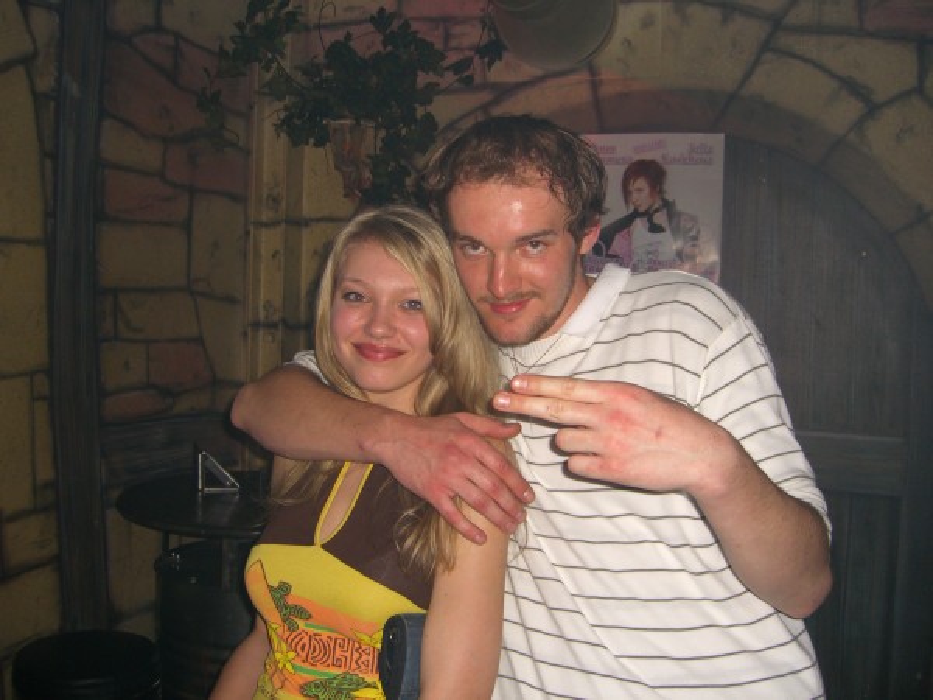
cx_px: 466
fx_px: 1024
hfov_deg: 49.0
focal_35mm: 38
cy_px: 350
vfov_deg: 37.7
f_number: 2.8
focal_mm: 7.9
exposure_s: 1/60
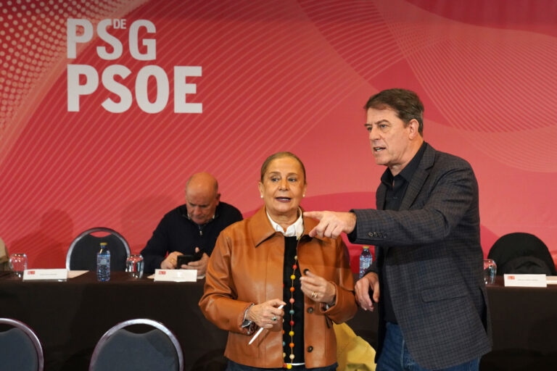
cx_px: 278
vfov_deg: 29.2
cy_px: 186
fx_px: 712
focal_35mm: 46
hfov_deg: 42.7
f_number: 5.6
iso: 3200
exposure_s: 1/250
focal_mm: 46
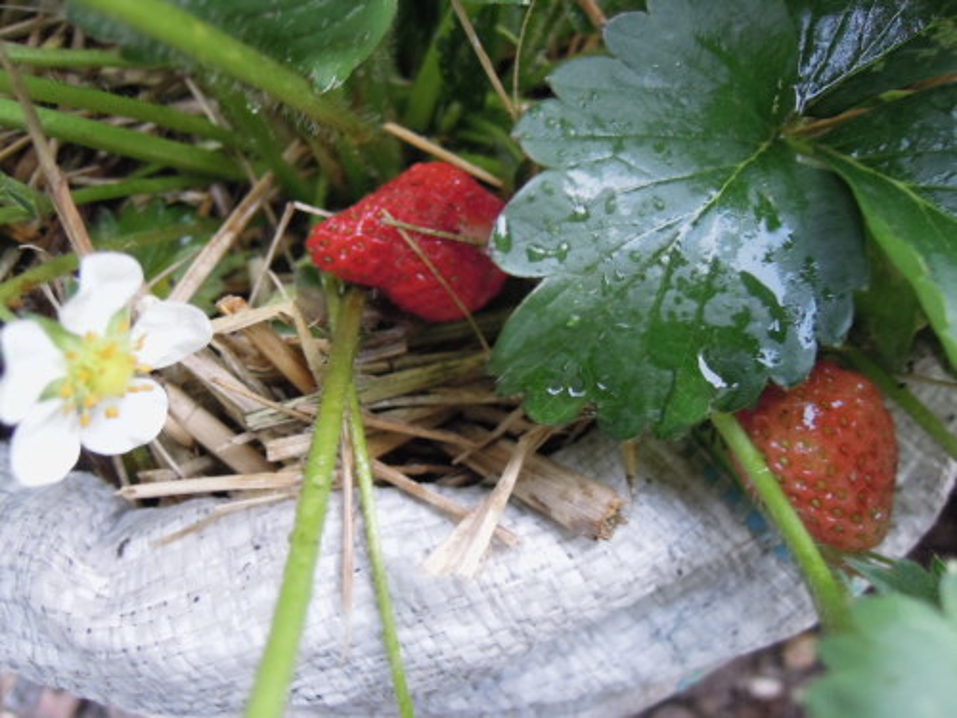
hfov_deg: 71.6
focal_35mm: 24
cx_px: 478
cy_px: 359
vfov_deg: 56.8
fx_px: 664
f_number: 1.8
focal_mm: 4.3
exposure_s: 1/30
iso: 1100
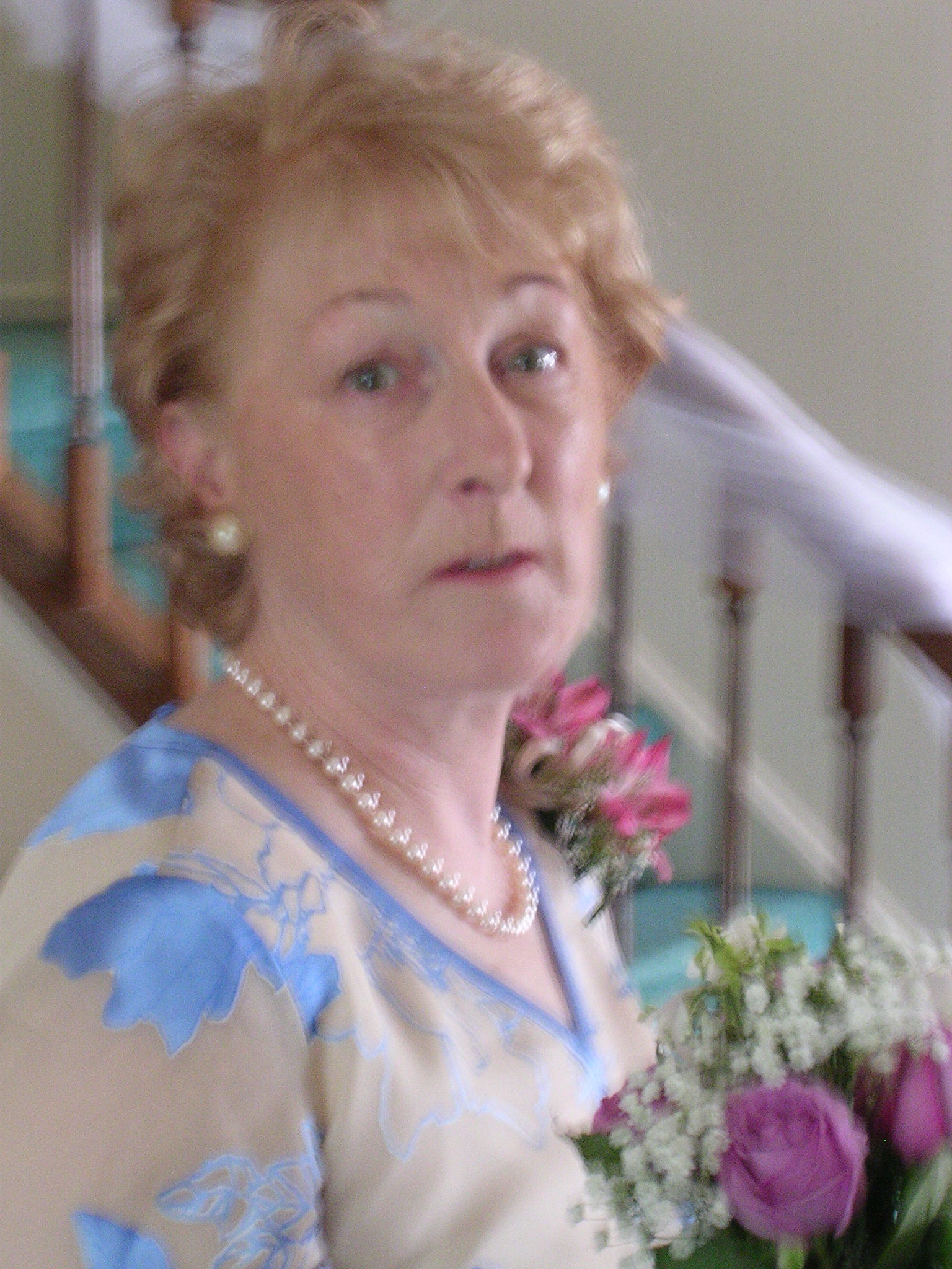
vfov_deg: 17.1
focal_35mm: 115
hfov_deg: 12.9
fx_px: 4217
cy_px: 634
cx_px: 476
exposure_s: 1/1.8
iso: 400
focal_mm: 17.4
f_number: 4.9
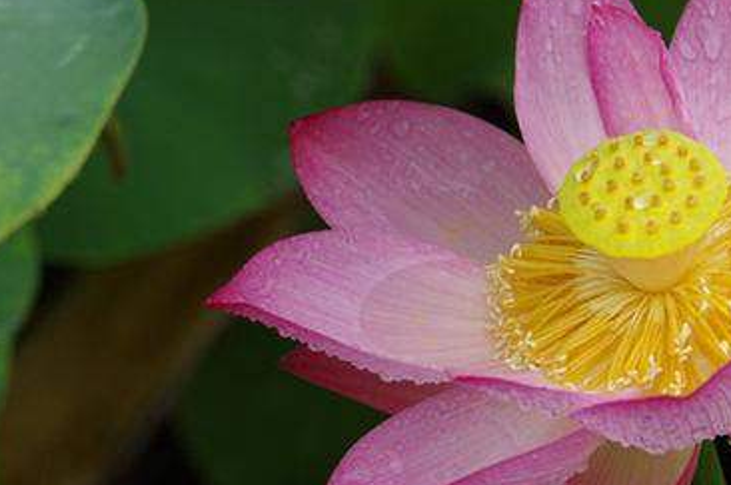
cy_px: 234
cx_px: 525
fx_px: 7077
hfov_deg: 5.9
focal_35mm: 349
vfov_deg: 3.9
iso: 200
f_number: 5.6
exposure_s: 1/200
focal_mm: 135
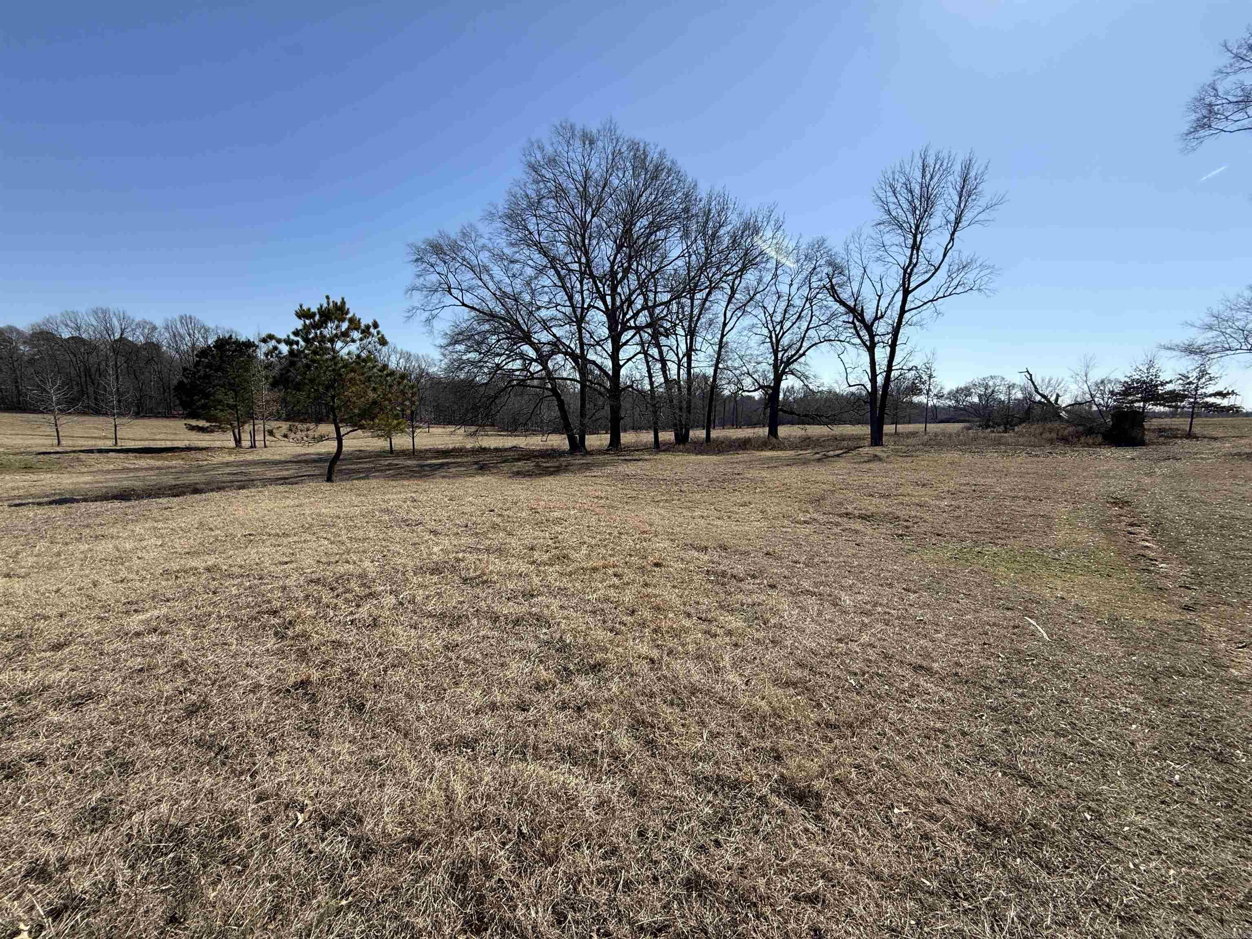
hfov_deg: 102.1
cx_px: 626
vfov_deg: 85.7
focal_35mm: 14
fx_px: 506
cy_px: 470
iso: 50
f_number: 2.2
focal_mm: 2.22
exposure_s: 1/2092
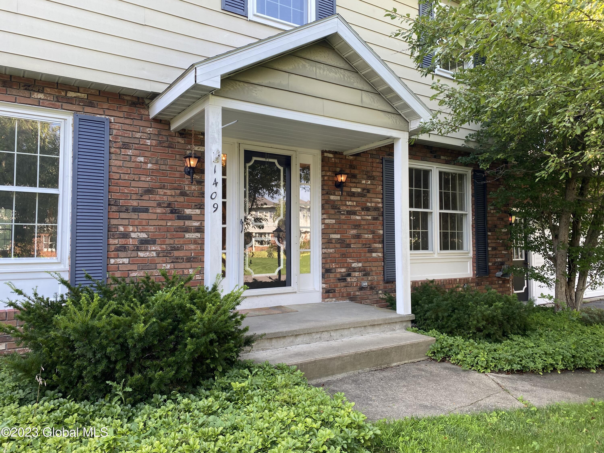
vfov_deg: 53.1
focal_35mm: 26
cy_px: 226
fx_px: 454
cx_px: 302
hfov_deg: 67.3
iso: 32
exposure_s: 1/122
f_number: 1.8
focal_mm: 4.25
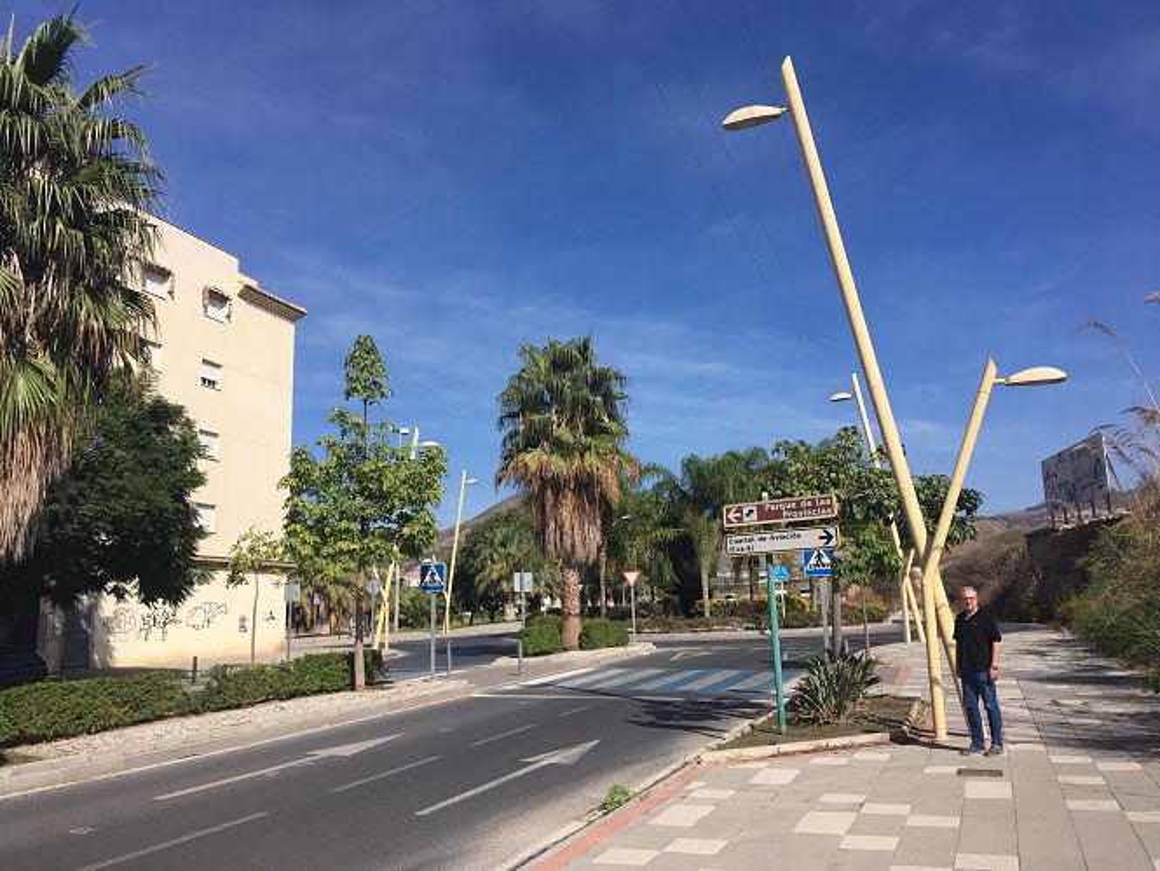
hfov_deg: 61.7
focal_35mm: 29
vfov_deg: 48.2
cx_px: 580
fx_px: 972
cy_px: 436
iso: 25
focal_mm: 4.15
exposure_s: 1/2331
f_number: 2.2
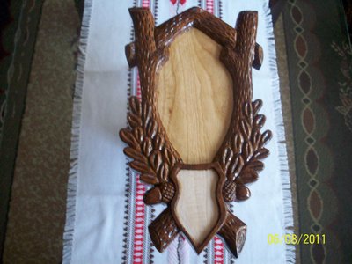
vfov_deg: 38.7
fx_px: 376
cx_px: 176
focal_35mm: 37
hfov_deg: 50.1
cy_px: 132
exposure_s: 1/8
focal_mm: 6.2
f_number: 2.8
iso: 189
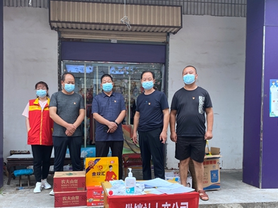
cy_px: 131
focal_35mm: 33
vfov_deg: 42.5
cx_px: 111
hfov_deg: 55.0
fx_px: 265
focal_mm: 4.25
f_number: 1.8
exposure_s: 1/173
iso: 32
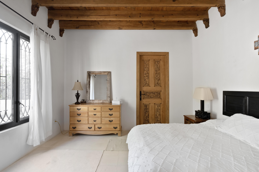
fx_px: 119
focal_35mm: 16
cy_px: 86
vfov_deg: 72.1
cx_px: 130
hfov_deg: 95.0
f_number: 8
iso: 400
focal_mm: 11
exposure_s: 1/10
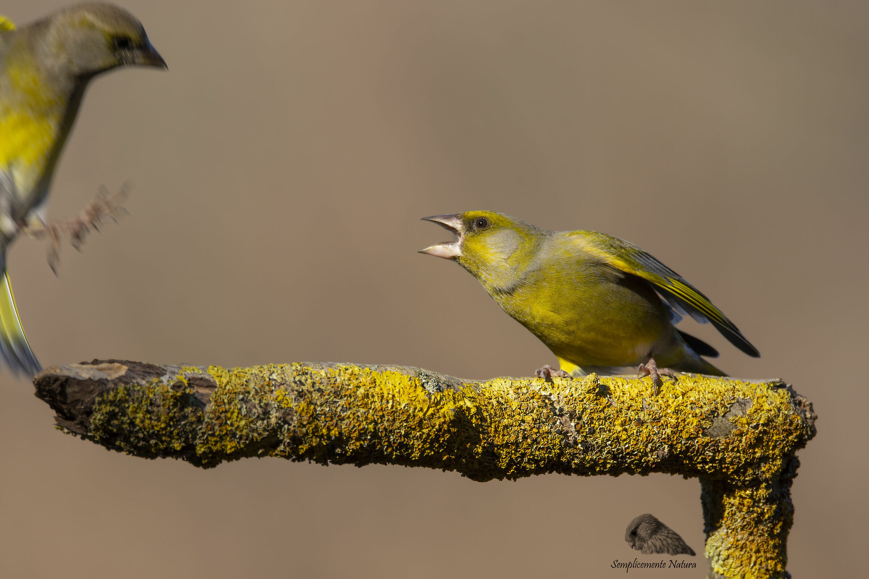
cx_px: 434
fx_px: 17741
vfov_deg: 1.9
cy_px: 290
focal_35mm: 735
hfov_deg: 2.8
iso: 200
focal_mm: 490
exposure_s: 1/400
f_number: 8
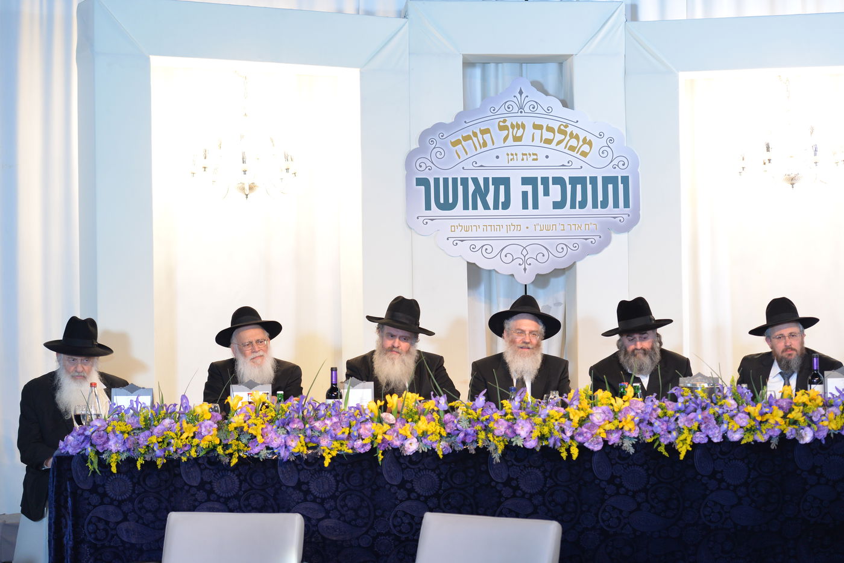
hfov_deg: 28.8
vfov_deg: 19.5
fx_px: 1641
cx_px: 422
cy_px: 282
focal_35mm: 70
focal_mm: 70
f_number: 4
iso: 1600
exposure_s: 1/200
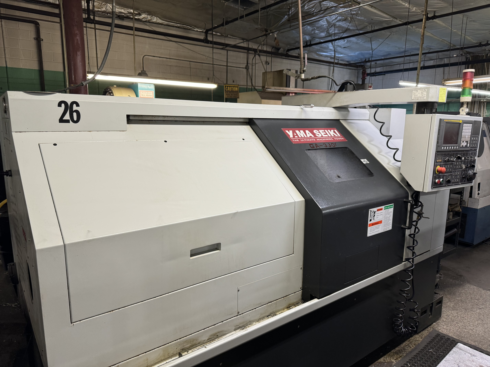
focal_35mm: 24
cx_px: 245
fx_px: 340
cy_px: 184
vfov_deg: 56.8
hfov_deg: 71.6
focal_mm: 6.76
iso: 160
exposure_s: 1/60
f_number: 1.78
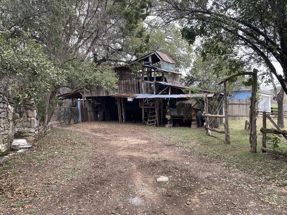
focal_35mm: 26
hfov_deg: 67.3
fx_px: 216
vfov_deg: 53.1
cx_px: 144
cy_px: 108
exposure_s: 1/121
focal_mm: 4.25
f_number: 1.8
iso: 64
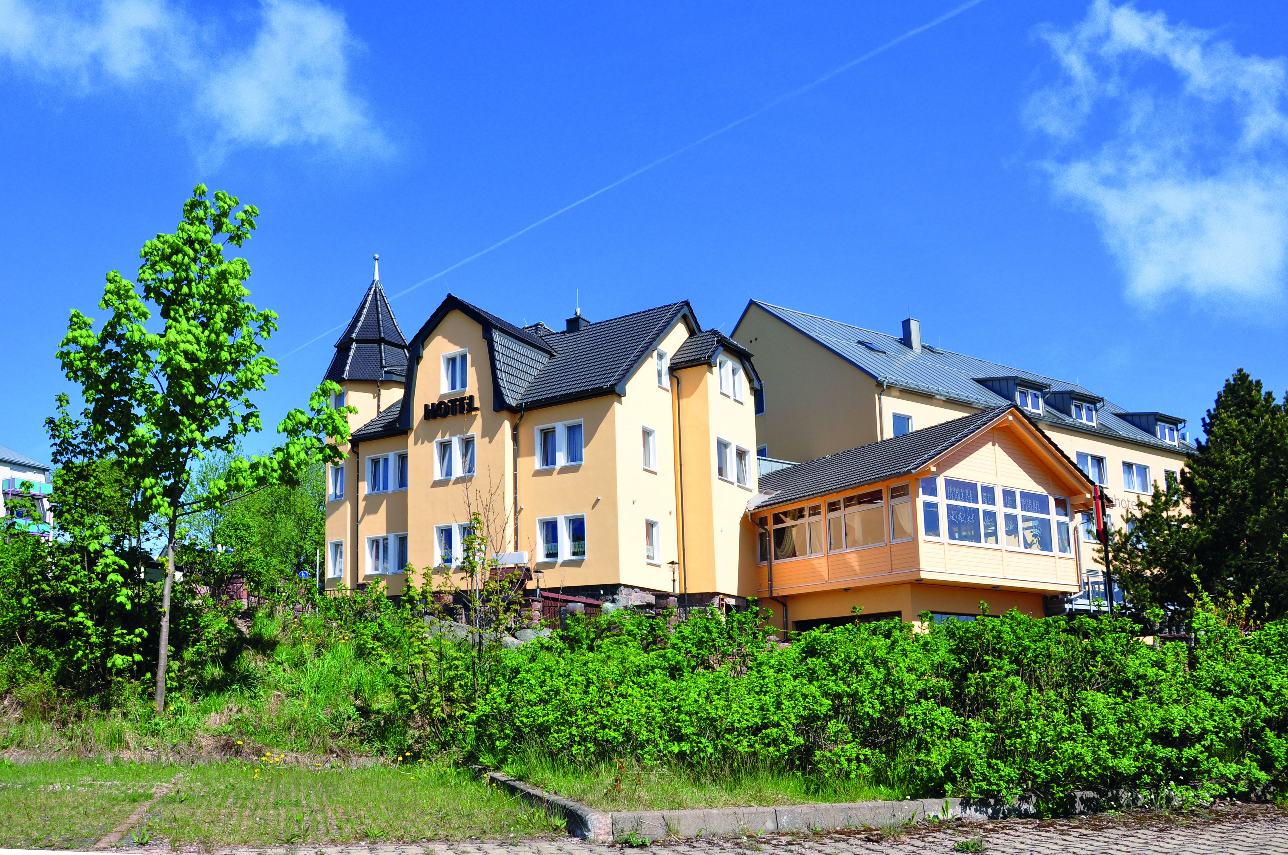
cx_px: 644
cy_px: 428
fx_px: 965
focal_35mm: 27
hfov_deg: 67.4
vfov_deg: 47.8
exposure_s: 1/320
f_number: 10
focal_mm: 18
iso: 200
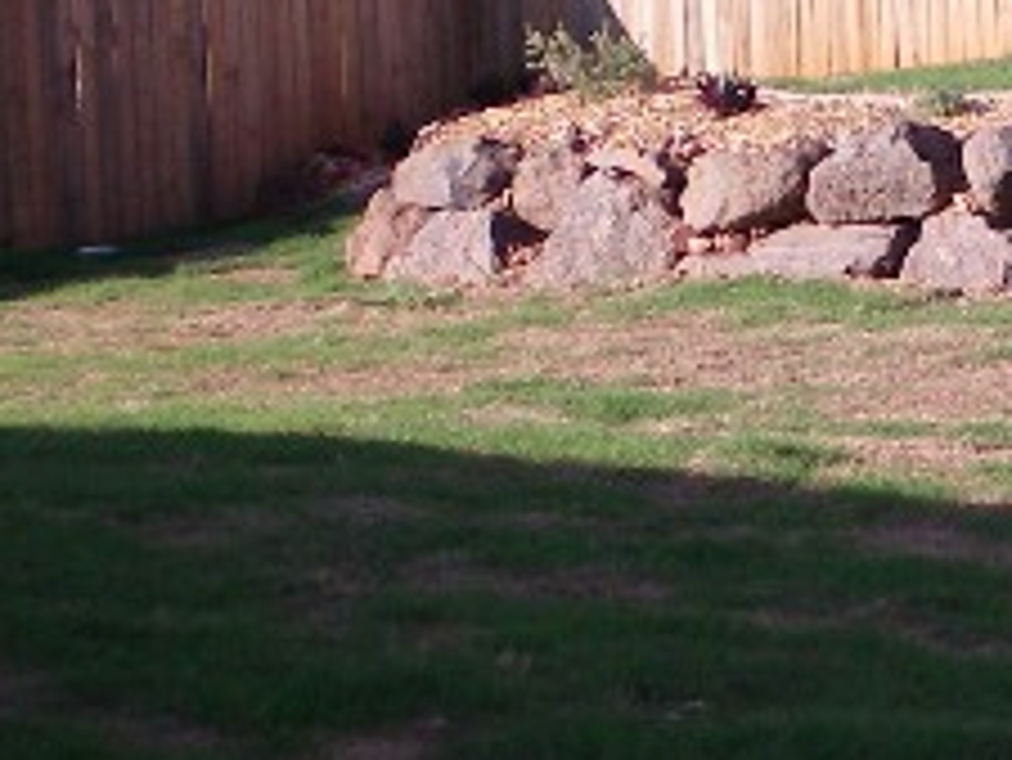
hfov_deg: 14.3
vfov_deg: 11.0
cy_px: 436
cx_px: 1106
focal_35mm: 135
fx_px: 3949
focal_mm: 6.3
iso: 64
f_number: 3.1
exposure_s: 1/640
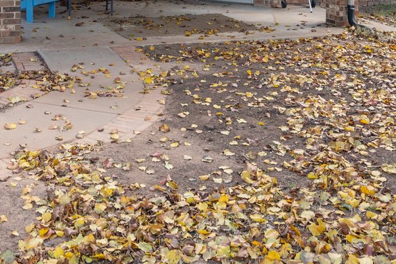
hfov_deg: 32.9
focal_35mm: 59
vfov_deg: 20.8
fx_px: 649
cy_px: -86
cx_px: 75
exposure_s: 1/40
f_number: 7.1
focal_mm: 16
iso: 200
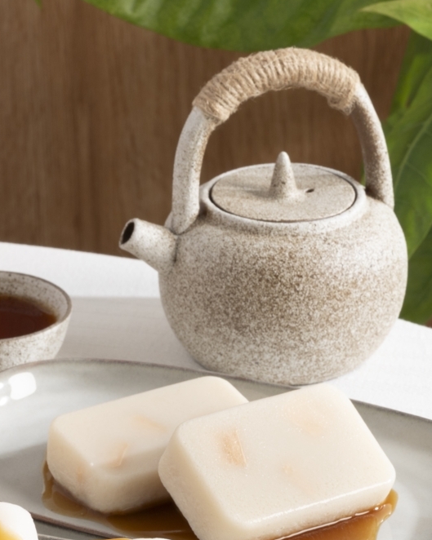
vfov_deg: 6.8
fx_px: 4574
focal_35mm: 286
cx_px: -37
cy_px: 347
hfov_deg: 5.4
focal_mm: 105
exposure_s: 1/200
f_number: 18
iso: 320
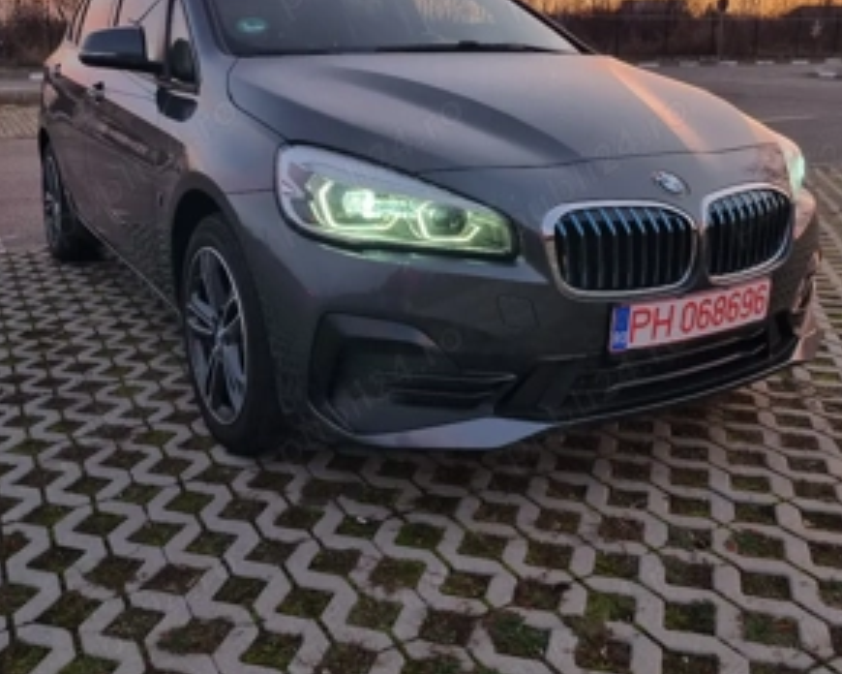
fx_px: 872
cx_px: 427
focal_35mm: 35
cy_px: 203
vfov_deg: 41.5
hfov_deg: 51.5
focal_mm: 5.4
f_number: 1.8
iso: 80
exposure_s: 1/38
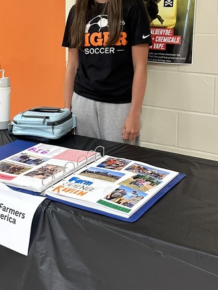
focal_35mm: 56
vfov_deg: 33.7
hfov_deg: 26.0
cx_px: 80
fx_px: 470
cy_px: 72
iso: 160
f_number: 1.78
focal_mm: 6.86
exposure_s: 1/60
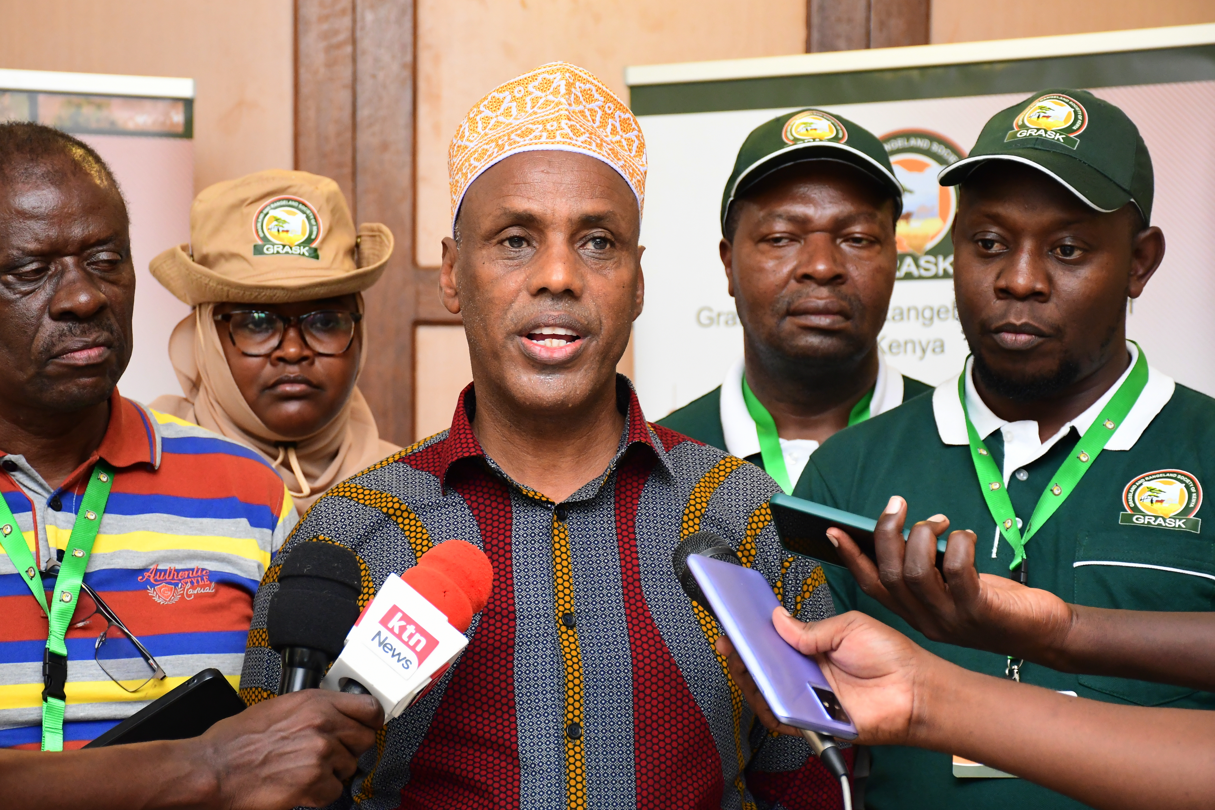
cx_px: 605
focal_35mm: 103
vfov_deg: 13.3
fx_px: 3476
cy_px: 393
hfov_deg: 19.8
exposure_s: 1/200
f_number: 6.3
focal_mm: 66
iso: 2500
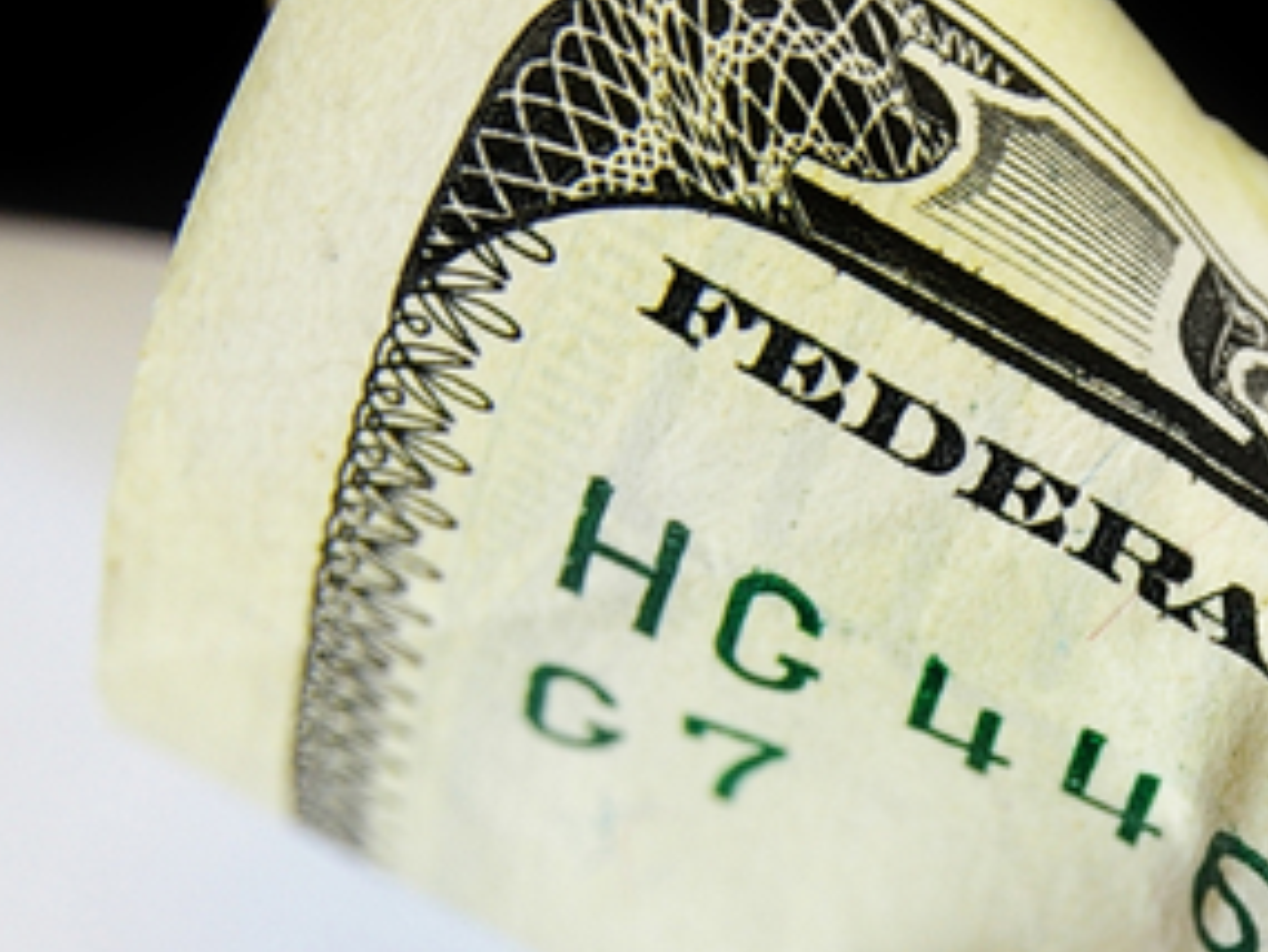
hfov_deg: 8.7
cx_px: 1188
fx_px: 8344
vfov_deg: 6.5
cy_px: 928
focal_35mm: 228
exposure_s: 1/1.43
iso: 200
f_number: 11
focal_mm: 45
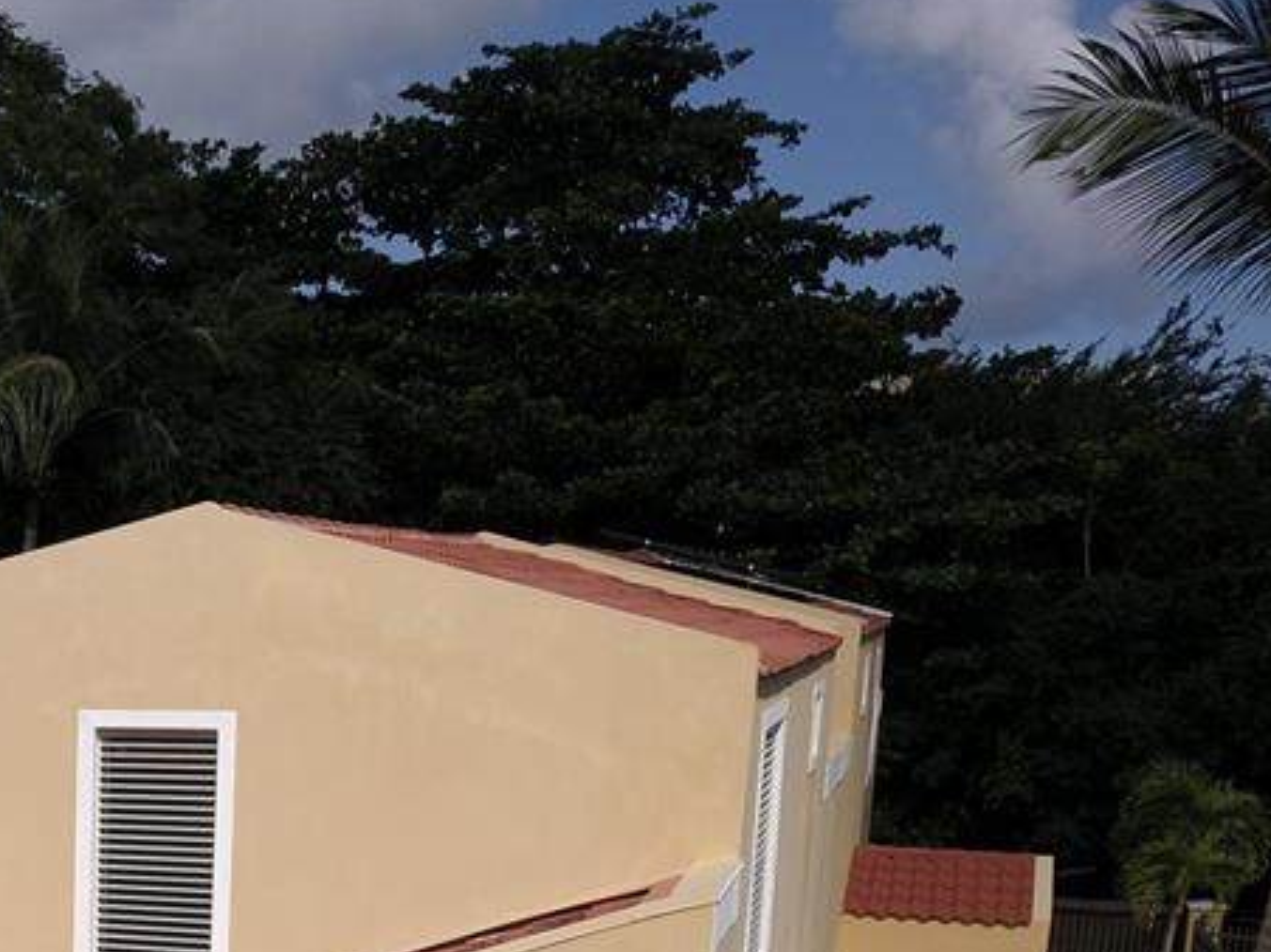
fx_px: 2166
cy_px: 1017
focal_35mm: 59
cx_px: -76
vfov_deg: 23.4
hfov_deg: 29.9
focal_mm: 4.73
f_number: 2.2
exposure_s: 1/4115
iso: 100
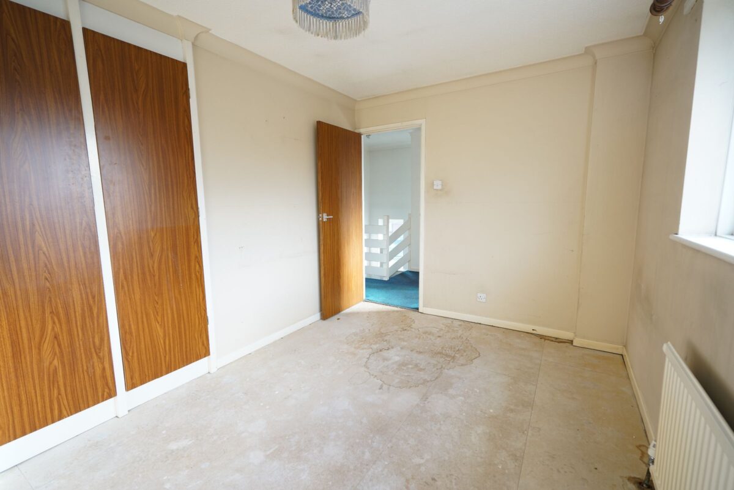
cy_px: 245
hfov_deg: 96.7
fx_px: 326
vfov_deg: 73.8
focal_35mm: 16
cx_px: 367
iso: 400
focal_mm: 16
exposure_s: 1/60
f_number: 4
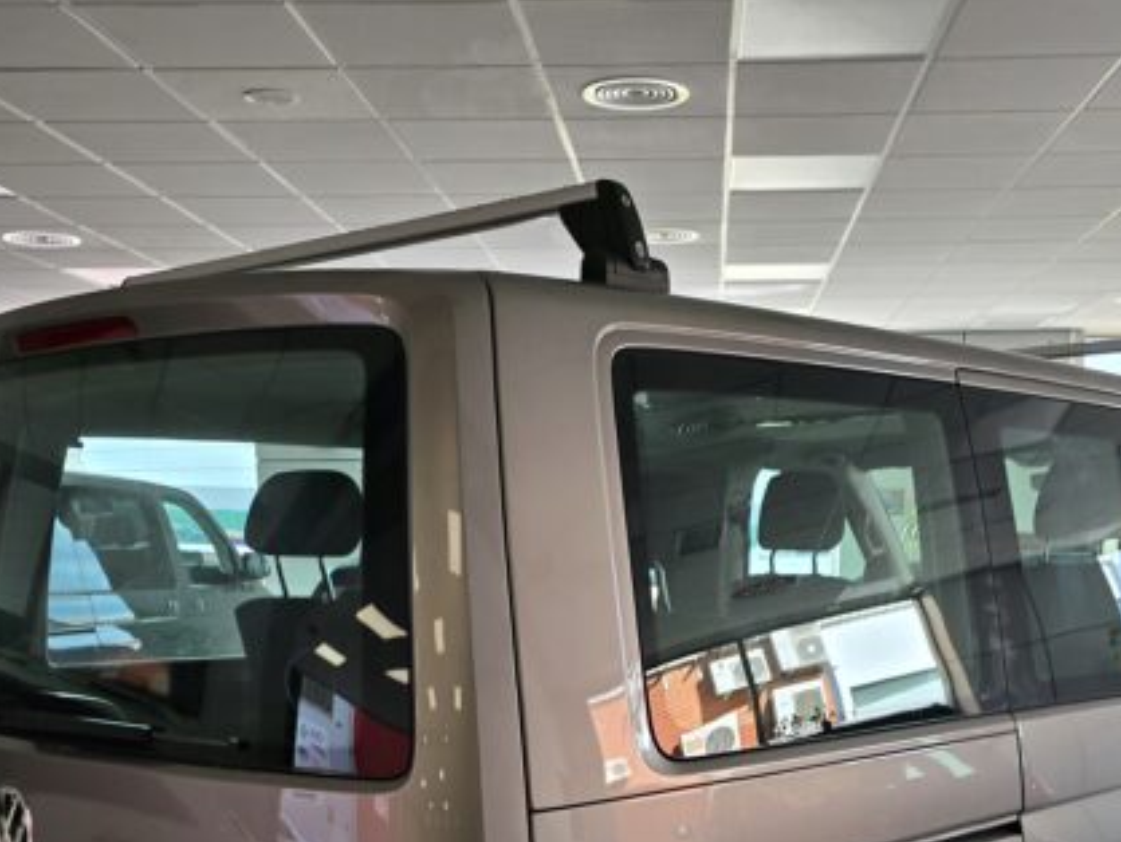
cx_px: 670
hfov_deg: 42.7
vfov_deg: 31.0
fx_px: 1426
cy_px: 799
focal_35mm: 44
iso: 32
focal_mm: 6.3
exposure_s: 1/180
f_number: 1.7
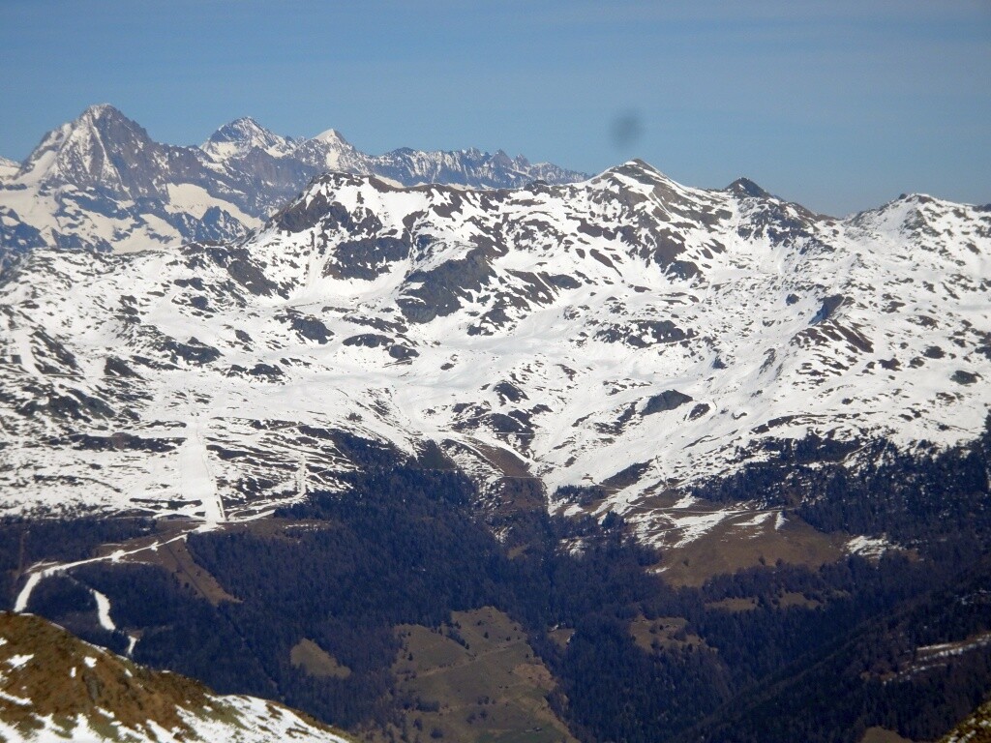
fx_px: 3636
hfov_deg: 15.5
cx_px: 496
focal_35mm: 127
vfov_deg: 11.7
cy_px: 372
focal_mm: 21.66
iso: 80
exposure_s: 1/1250
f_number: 5.6
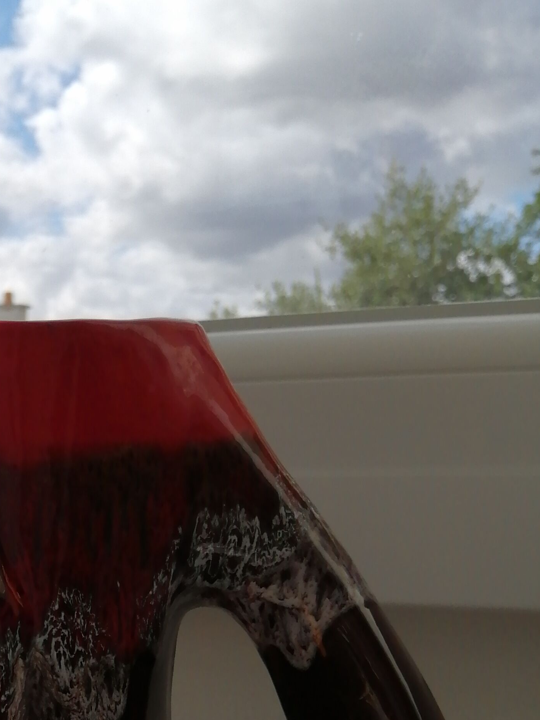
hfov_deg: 23.8
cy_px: 698
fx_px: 1206
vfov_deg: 31.1
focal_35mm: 58
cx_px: -39
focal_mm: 3.6
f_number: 1.8
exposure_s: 1/2146
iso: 50
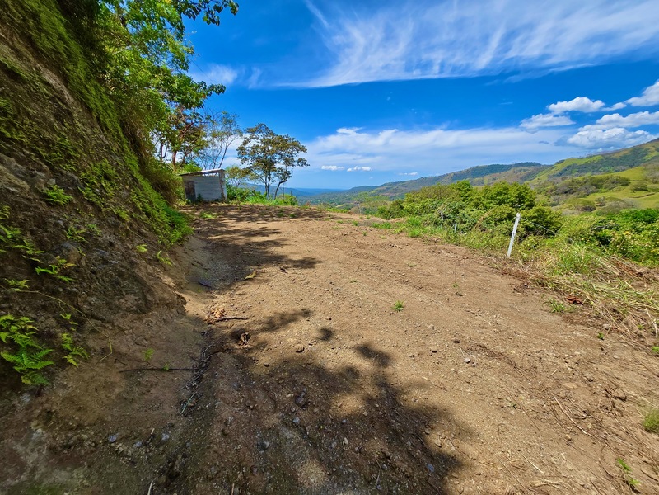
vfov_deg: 89.9
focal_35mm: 13
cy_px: 248
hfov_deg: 106.2
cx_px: 330
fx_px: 247
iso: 25
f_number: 2.2
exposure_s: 1/1142
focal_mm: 1.7
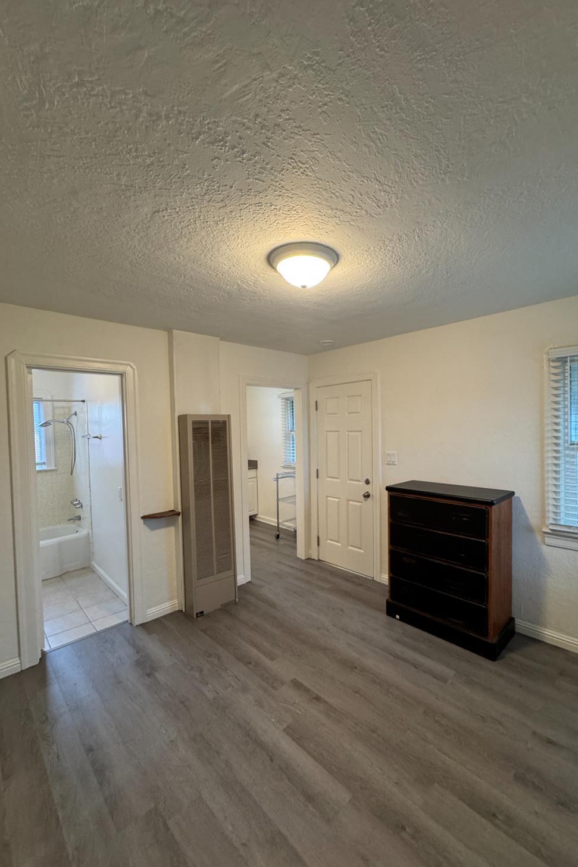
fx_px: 361
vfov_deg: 100.4
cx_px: 306
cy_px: 436
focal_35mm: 15
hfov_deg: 77.3
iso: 250
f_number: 2.2
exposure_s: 1/60
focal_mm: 2.22
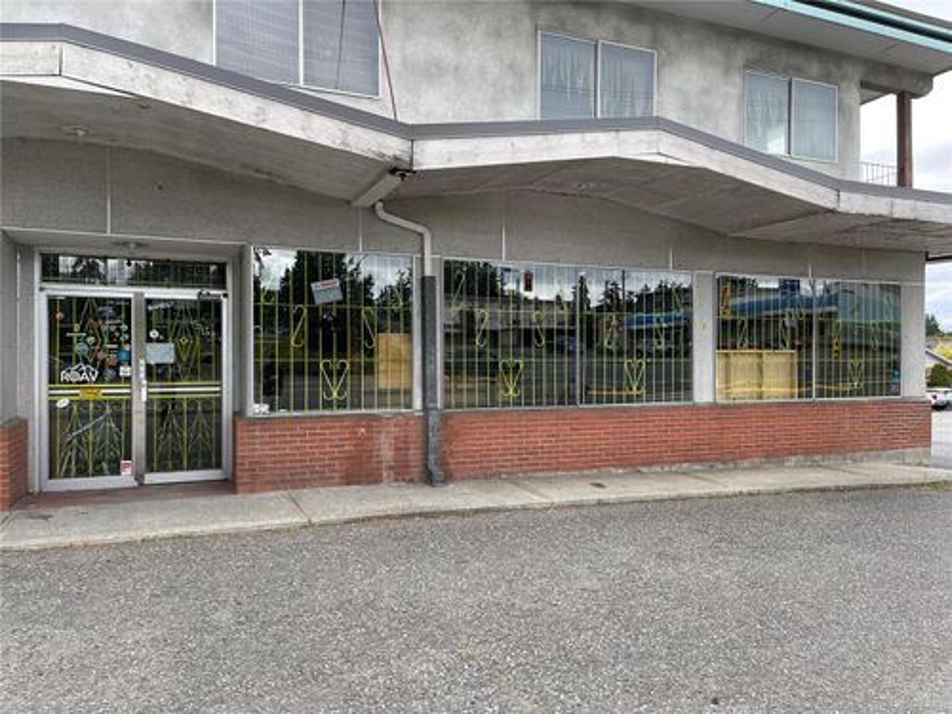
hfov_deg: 69.4
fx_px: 688
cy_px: 357
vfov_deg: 54.9
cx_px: 476
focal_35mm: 25
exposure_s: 1/472
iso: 32
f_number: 1.6
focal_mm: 5.1
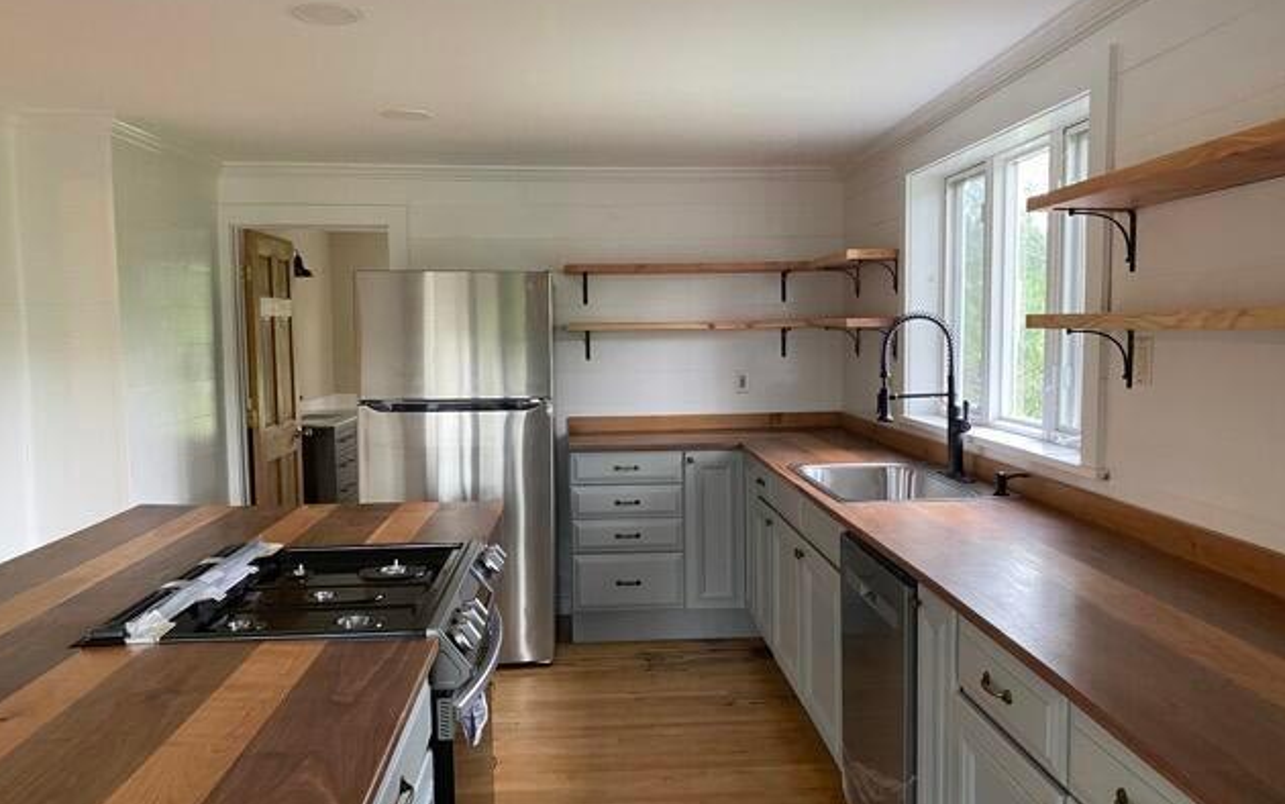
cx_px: 634
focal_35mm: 28
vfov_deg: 44.5
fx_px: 981
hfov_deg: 66.5
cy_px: 429
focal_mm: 4.25
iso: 160
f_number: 1.8
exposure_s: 1/60
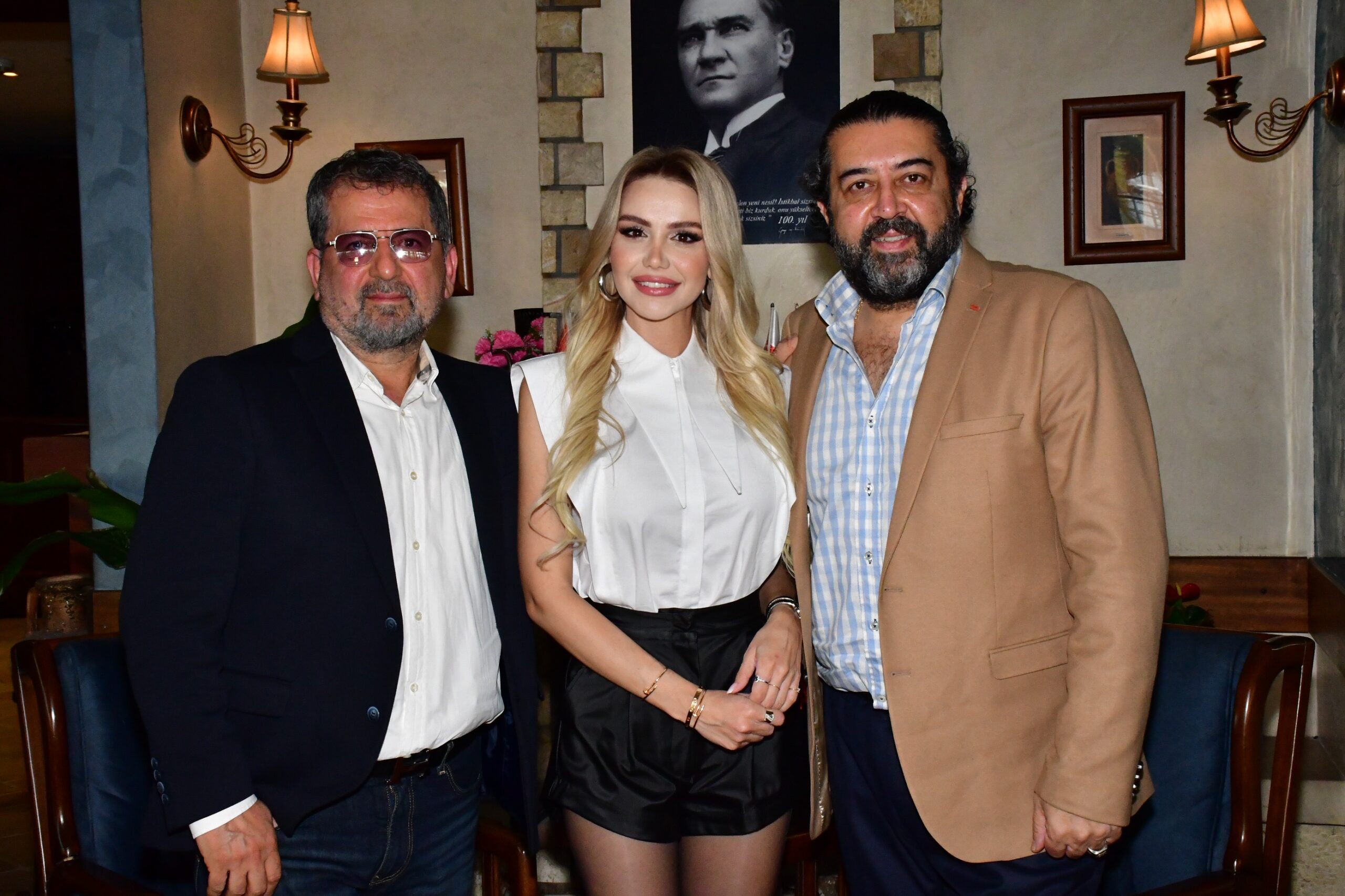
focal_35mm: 52
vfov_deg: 25.8
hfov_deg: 37.8
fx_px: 1961
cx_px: 672
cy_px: 448
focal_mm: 35
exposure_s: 1/125
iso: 3200
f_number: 16
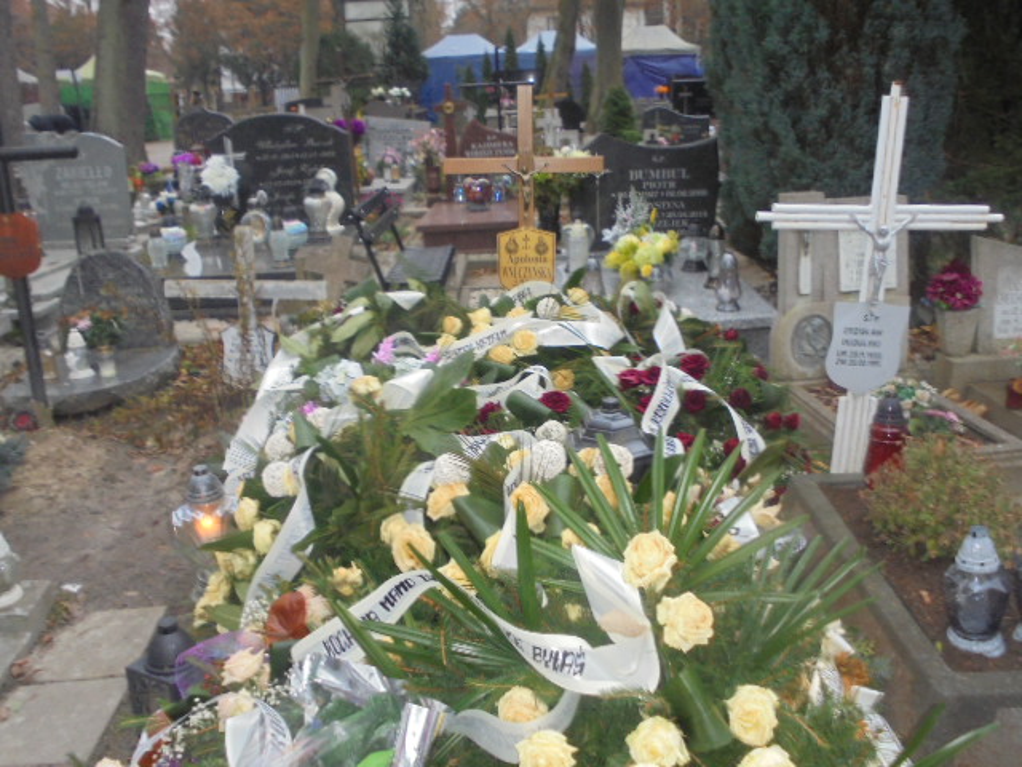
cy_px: 384
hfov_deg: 54.0
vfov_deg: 41.8
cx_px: 511
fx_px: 1004
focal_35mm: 34
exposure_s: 1/30
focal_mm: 6.1
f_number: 4
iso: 250
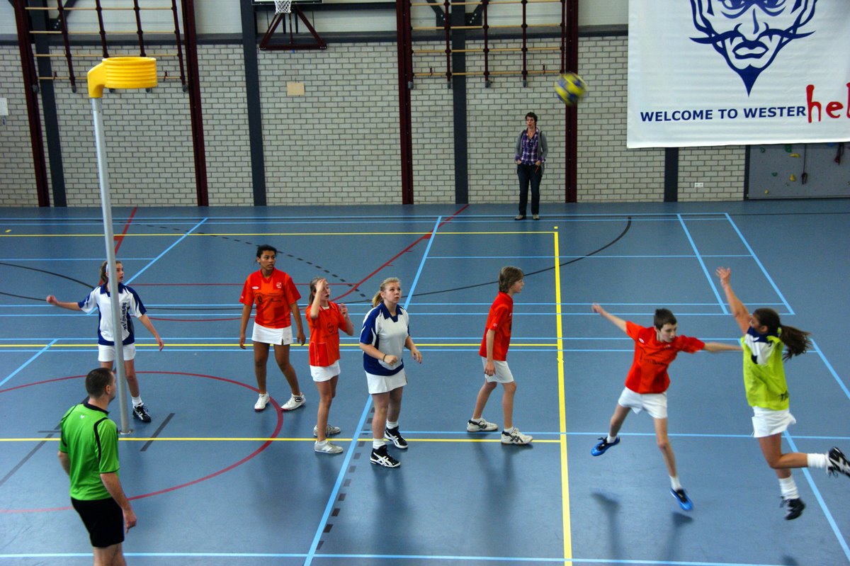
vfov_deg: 25.7
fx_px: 1239
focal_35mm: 52
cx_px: 425
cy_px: 283
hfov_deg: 37.9
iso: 800
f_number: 5.6
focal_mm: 35
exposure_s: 1/100
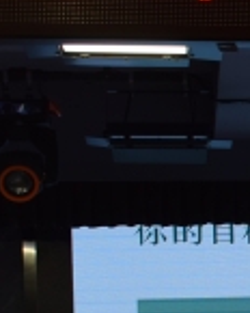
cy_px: 359
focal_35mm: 170
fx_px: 1575
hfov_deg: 8.4
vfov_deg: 11.2
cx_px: 560
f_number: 5.6
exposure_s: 1/125
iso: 400
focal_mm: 25
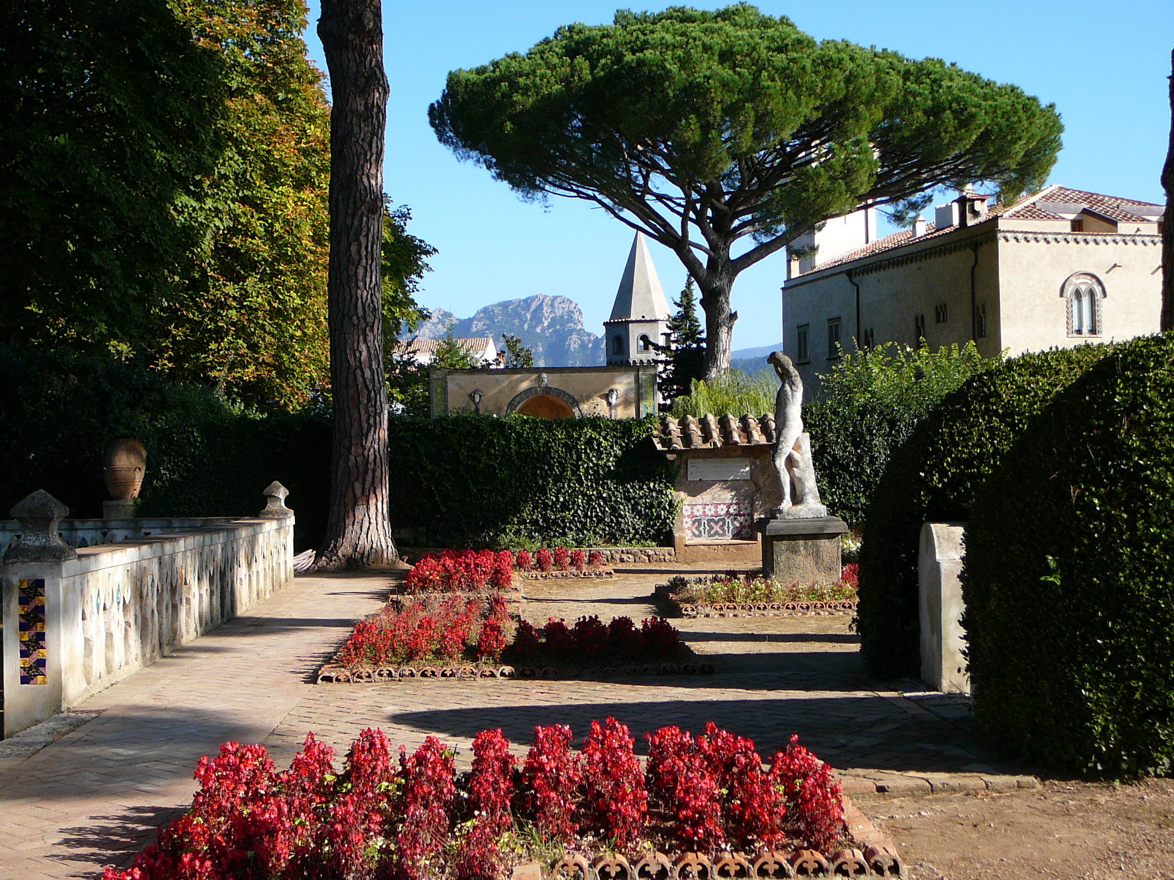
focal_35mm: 49
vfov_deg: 29.7
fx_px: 1662
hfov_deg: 38.9
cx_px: 587
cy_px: 440
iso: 80
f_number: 3.4
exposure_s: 1/500
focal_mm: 7.3
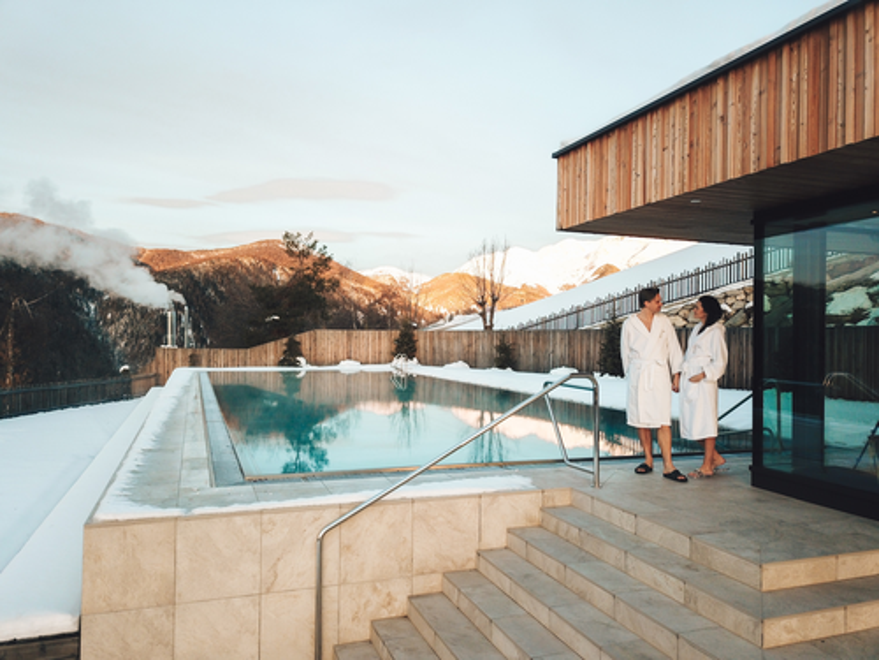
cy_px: 330
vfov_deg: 53.1
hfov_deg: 67.3
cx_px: 440
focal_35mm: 26
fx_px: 660
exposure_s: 1/100
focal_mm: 4.73
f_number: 2.2
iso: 101
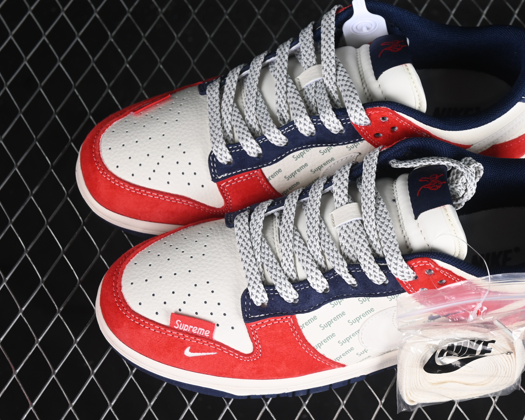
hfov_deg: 20.5
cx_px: 336
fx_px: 1445
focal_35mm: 93
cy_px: 212
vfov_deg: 16.5
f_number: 7.1
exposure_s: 1/60
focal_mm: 50
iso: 160
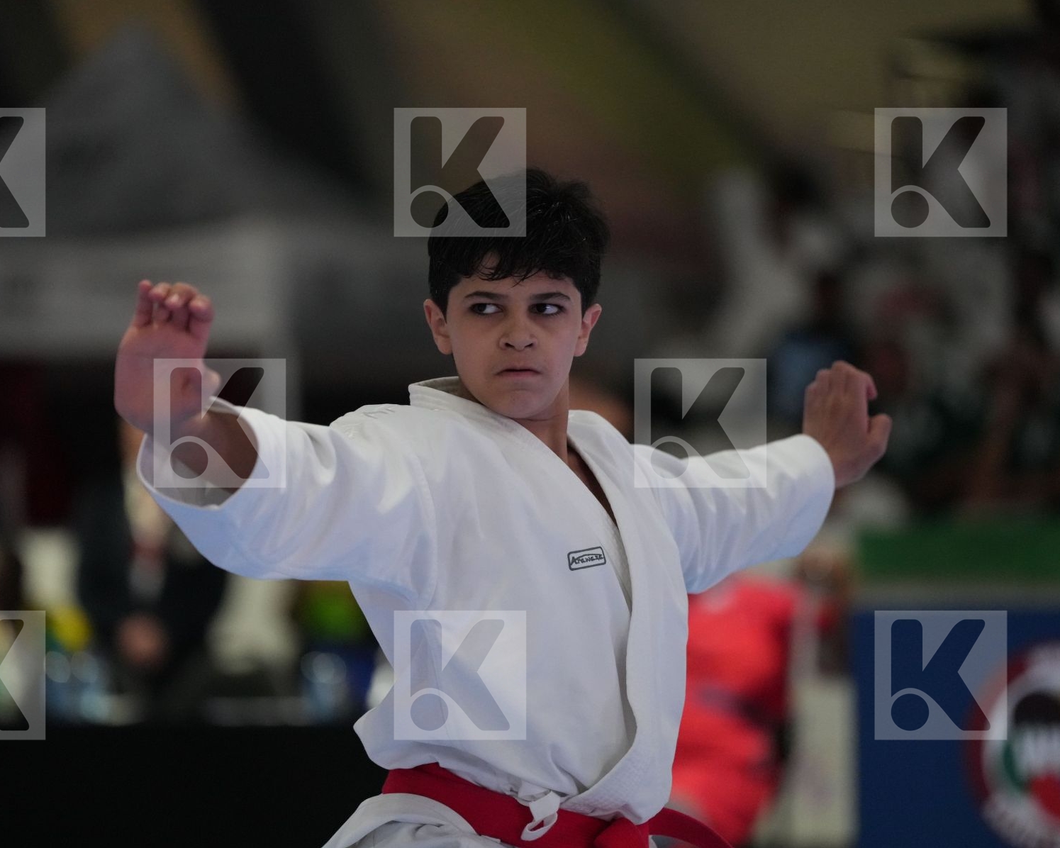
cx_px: 460
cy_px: 423
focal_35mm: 226
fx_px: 7090
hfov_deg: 8.5
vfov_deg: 6.8
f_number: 2.8
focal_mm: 200
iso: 6400
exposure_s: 1/500
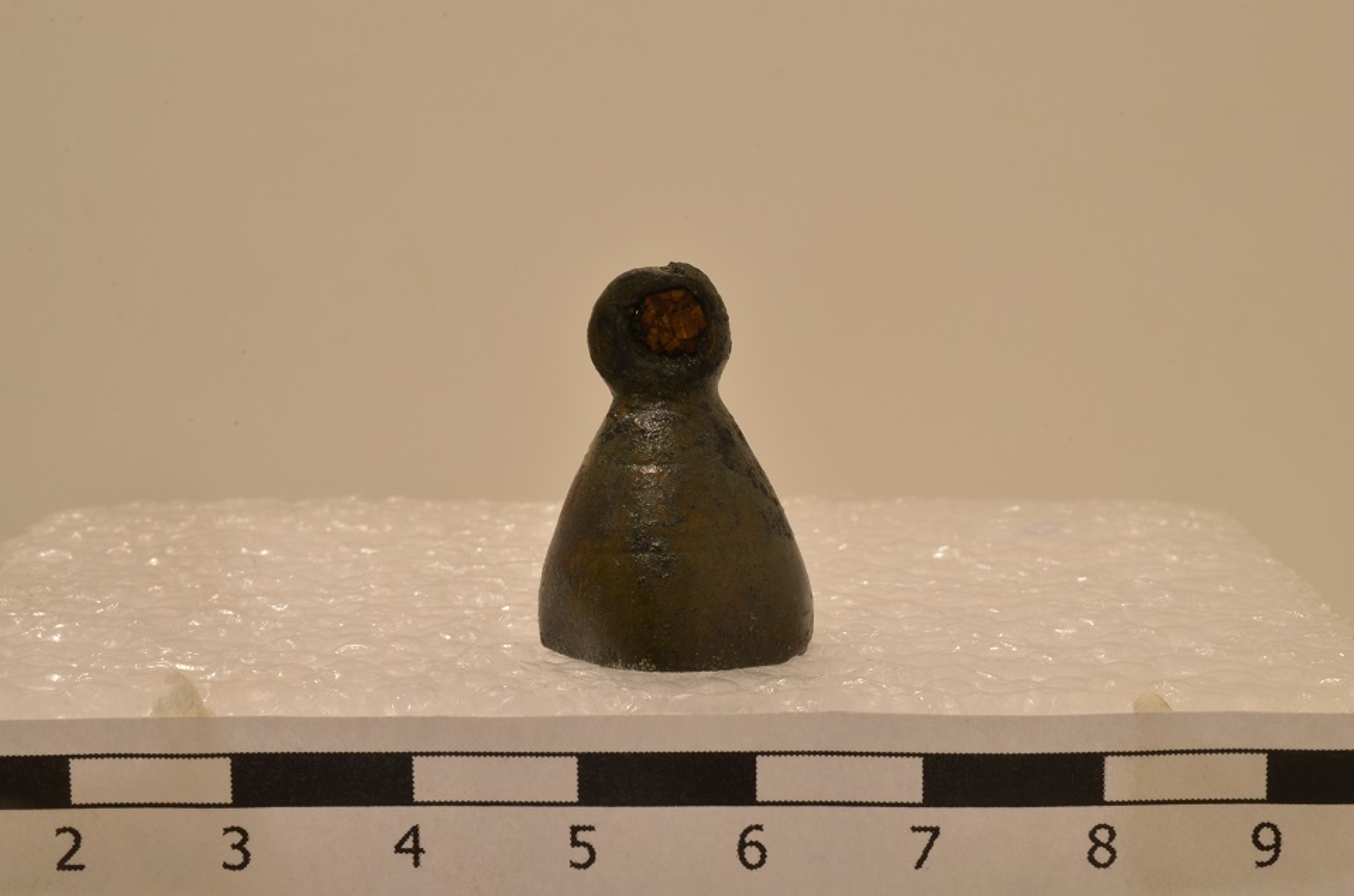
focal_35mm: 60
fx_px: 2251
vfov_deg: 22.5
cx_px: 677
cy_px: 448
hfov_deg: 33.5
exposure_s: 1.3
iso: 160
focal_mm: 40
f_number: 25
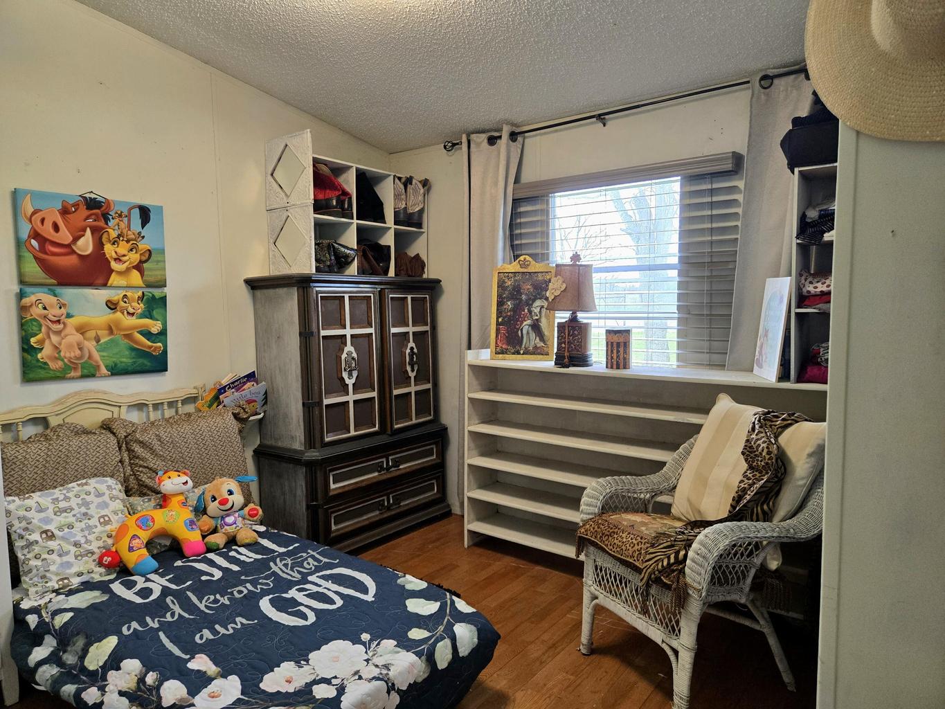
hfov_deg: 73.9
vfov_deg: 58.9
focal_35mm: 23
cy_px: 354
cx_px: 472
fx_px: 628
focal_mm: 5.4
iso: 250
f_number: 1.8
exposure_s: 1/120
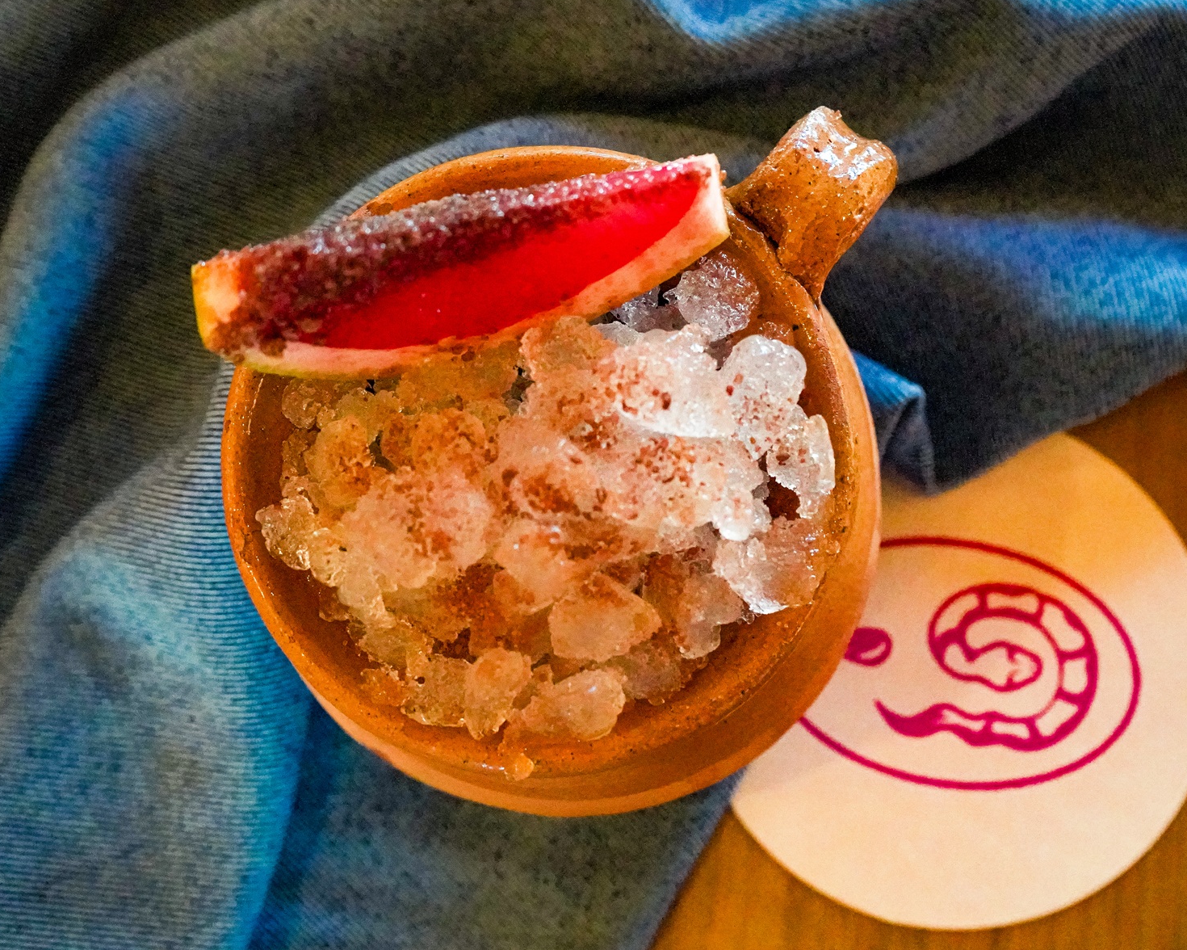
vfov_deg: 28.1
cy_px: 469
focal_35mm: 54
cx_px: 680
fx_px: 1897
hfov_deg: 34.7
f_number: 8
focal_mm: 47
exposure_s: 1/160
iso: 16000
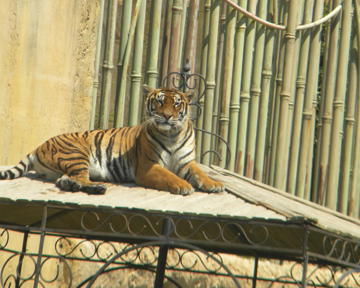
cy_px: 141
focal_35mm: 456
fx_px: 4858
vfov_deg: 3.4
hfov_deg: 4.2
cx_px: 160
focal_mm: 75
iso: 80
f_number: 5.4
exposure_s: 1/506
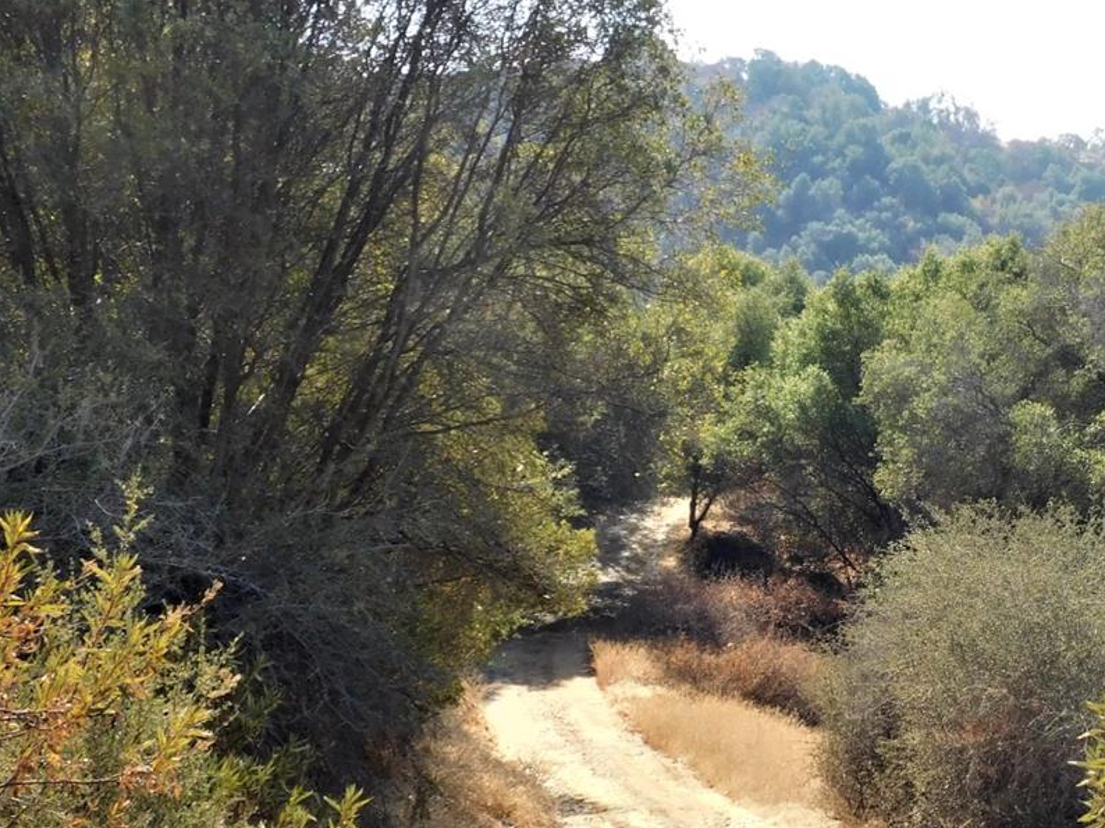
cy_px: 589
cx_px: 873
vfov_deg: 21.5
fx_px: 2170
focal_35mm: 68
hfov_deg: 28.0
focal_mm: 6.3
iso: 125
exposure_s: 1/500
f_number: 3.5
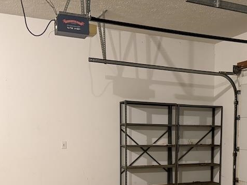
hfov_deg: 35.8
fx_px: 371
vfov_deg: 27.1
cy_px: 164
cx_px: 191
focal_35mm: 52
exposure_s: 1/60
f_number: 1.78
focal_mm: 6.76
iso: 800
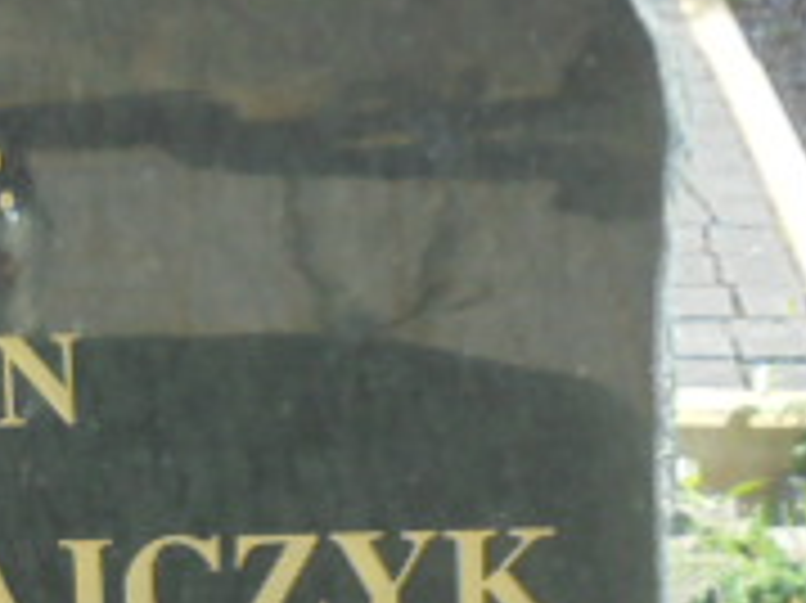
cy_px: 432
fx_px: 3583
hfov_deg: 12.6
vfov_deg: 9.6
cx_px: -41
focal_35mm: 154
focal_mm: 7.8
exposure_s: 1/200
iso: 100
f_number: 4.5
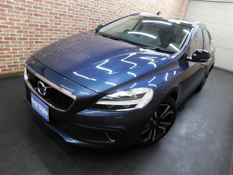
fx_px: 155
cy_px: 88
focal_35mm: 23
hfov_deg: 73.9
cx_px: 116
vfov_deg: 58.9
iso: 400
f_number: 3
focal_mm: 4
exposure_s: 1/30
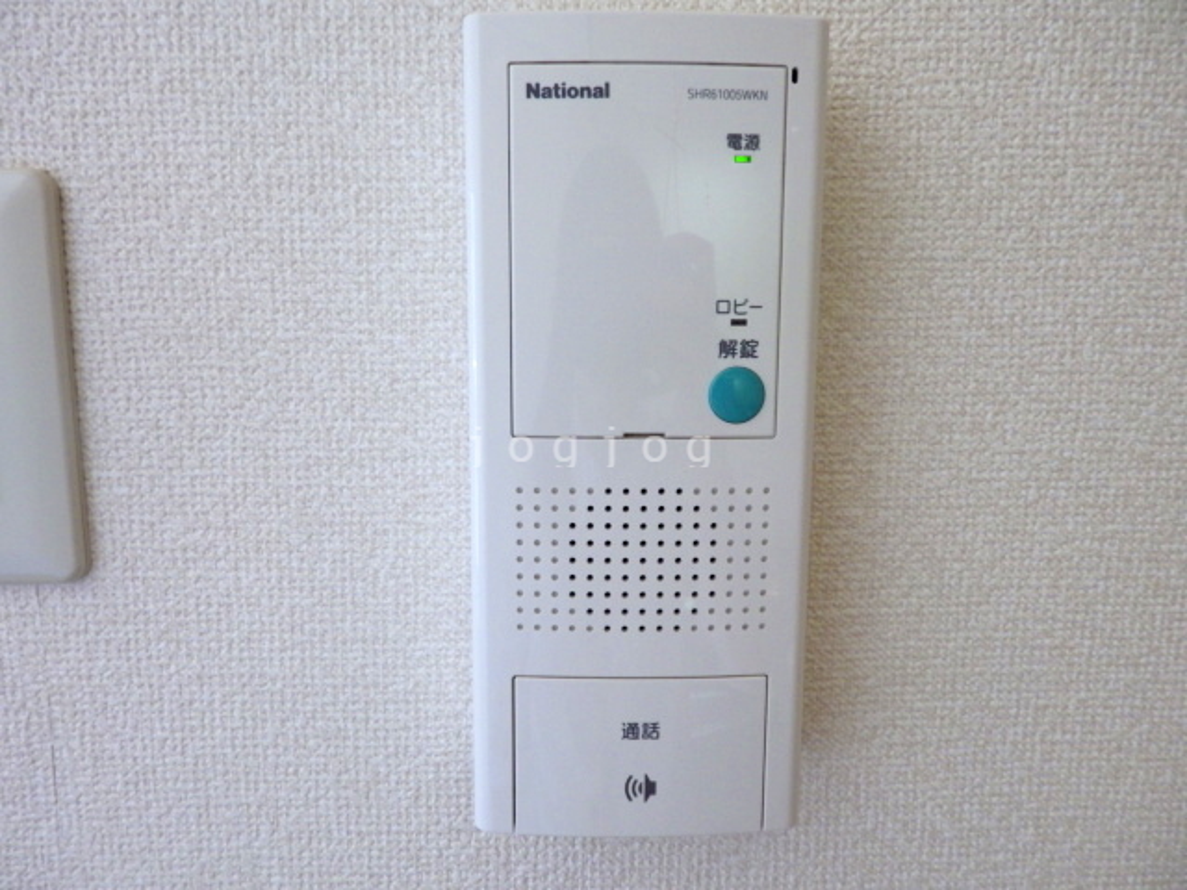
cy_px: 445
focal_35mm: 25
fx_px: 857
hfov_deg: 69.4
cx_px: 594
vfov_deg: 54.9
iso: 200
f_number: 3.1
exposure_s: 1/50
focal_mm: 4.4
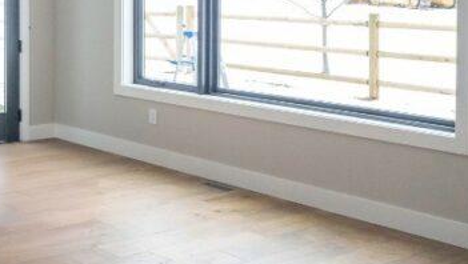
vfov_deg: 20.2
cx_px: -144
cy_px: 3
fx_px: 720
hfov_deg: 29.0
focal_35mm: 58
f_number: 5
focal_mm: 19
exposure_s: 1/400
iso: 3200
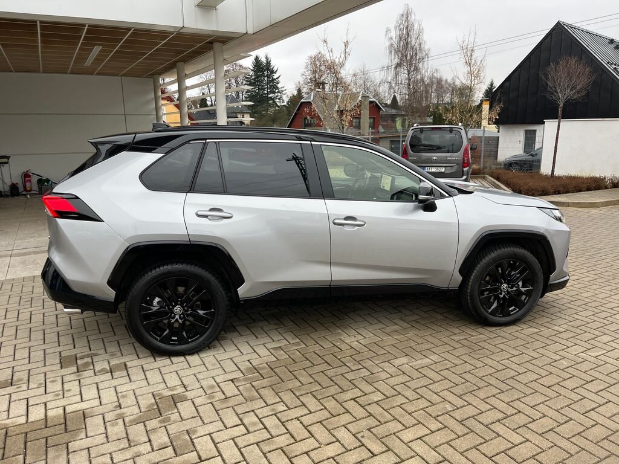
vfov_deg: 53.1
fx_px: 465
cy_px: 232
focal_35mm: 26
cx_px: 310
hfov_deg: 67.3
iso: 80
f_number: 1.6
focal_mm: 5.1
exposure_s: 1/122
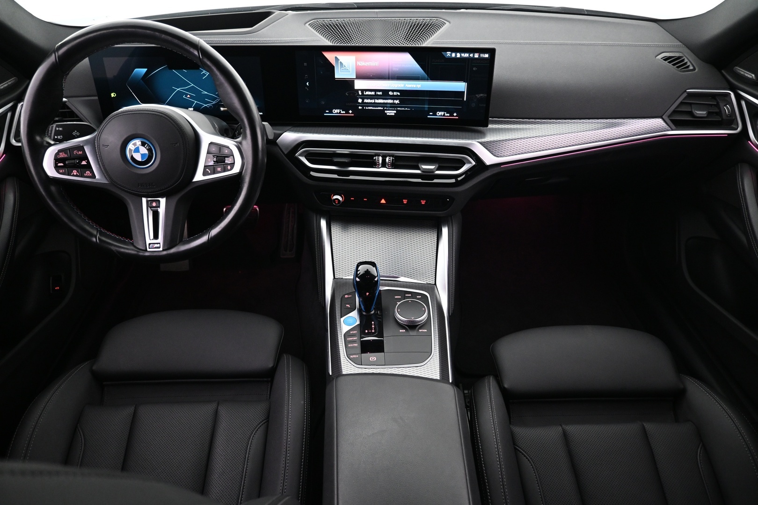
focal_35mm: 24
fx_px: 505
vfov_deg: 53.1
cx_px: 379
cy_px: 252
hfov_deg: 73.7
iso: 1600
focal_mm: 16
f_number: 3.5
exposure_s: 1/20
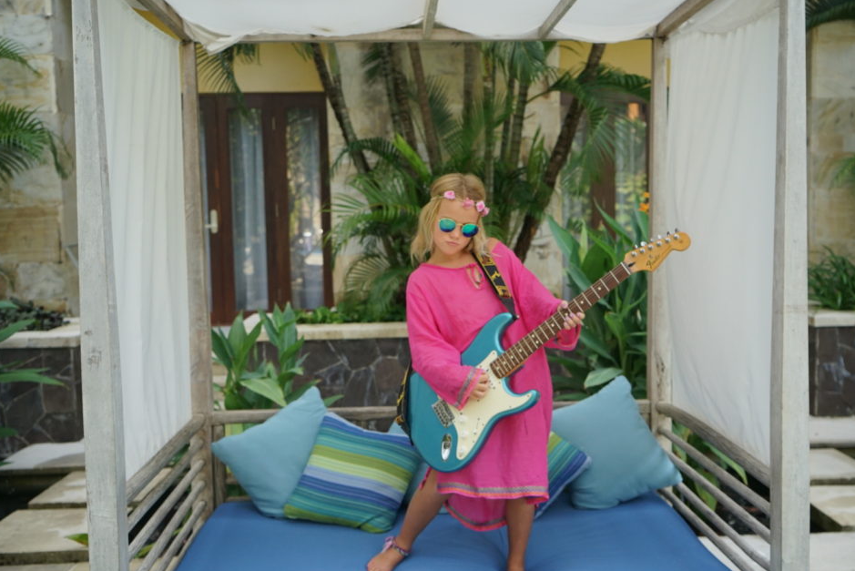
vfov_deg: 36.9
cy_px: 295
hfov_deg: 53.1
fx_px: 855
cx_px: 455
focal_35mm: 36
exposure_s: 1/1600
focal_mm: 33
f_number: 4
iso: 800
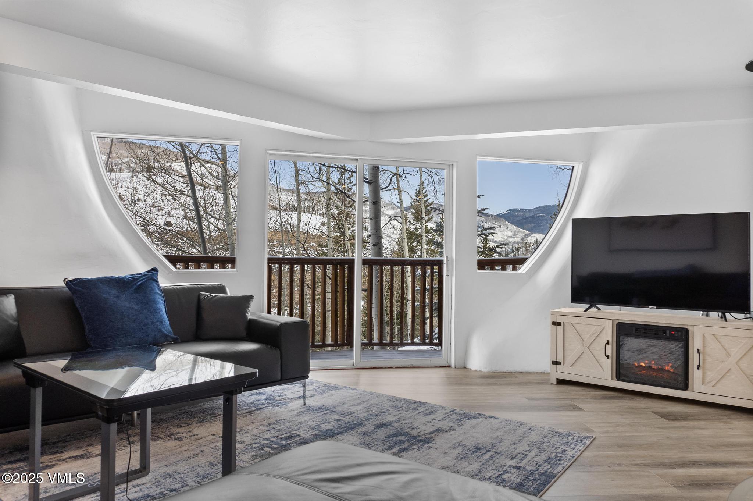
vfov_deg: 53.1
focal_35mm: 24
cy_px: 250
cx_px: 376
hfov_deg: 73.8
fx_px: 502
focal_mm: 16
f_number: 6.3
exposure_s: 1/30
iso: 250
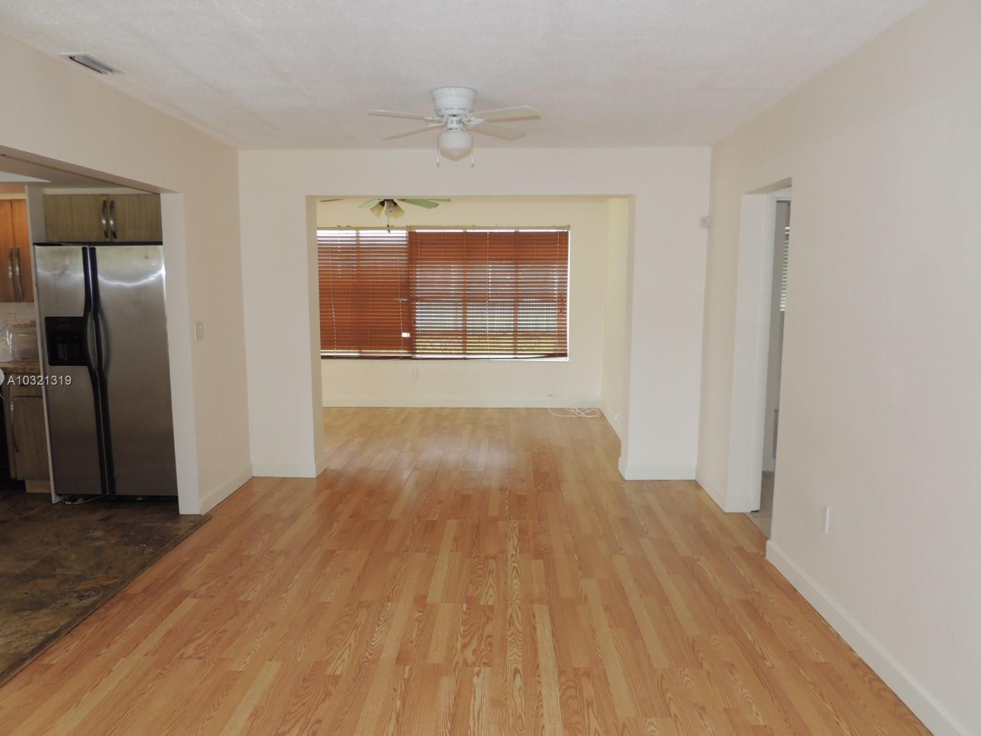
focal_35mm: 25
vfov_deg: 54.9
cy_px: 381
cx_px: 482
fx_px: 708
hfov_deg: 69.4
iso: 140
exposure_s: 1/40
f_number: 3
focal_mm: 4.3
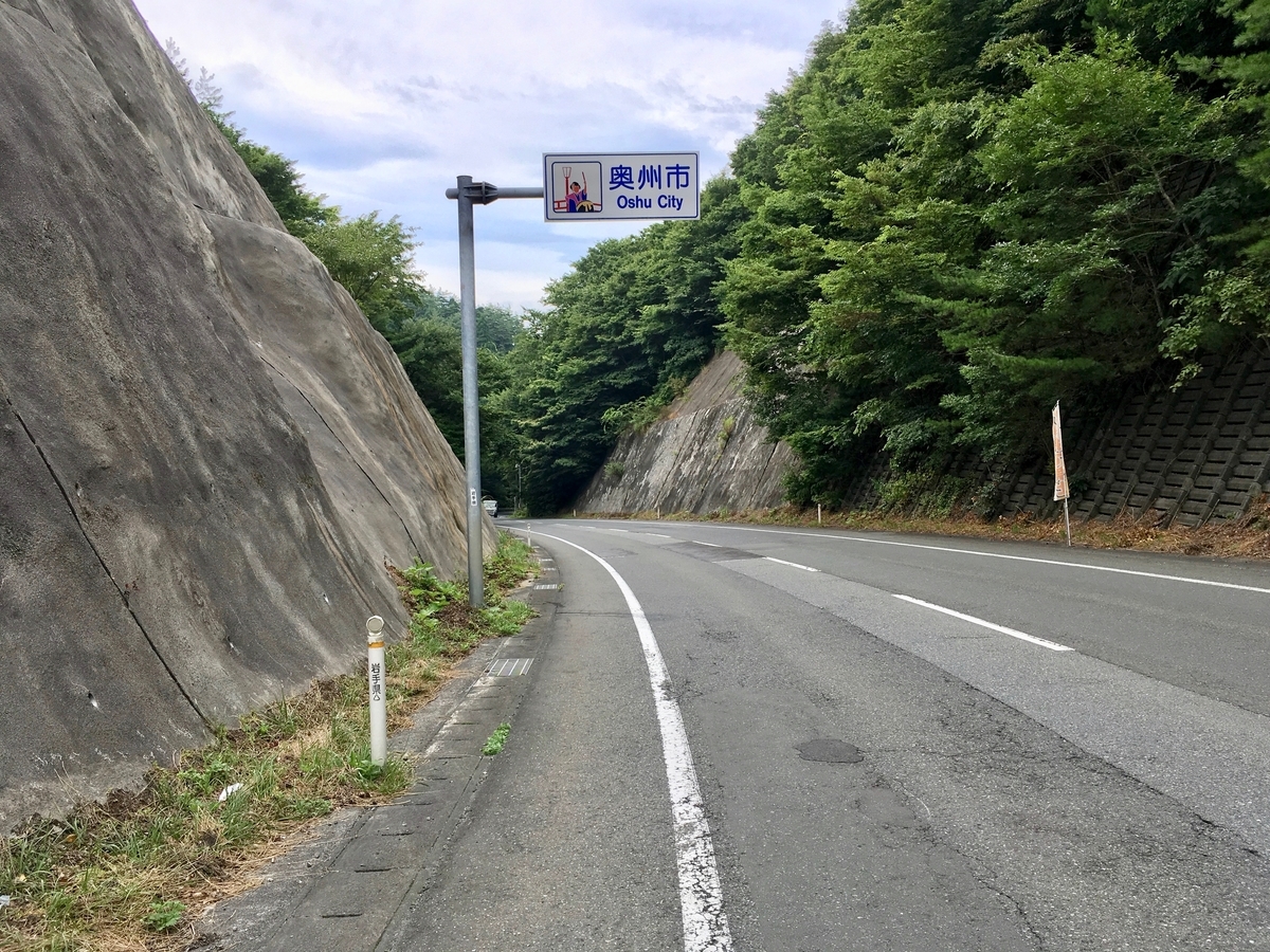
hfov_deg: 61.7
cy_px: 476
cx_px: 635
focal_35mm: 29
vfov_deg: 48.2
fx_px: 1064
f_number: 2.2
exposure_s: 1/557
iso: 25
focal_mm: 4.15
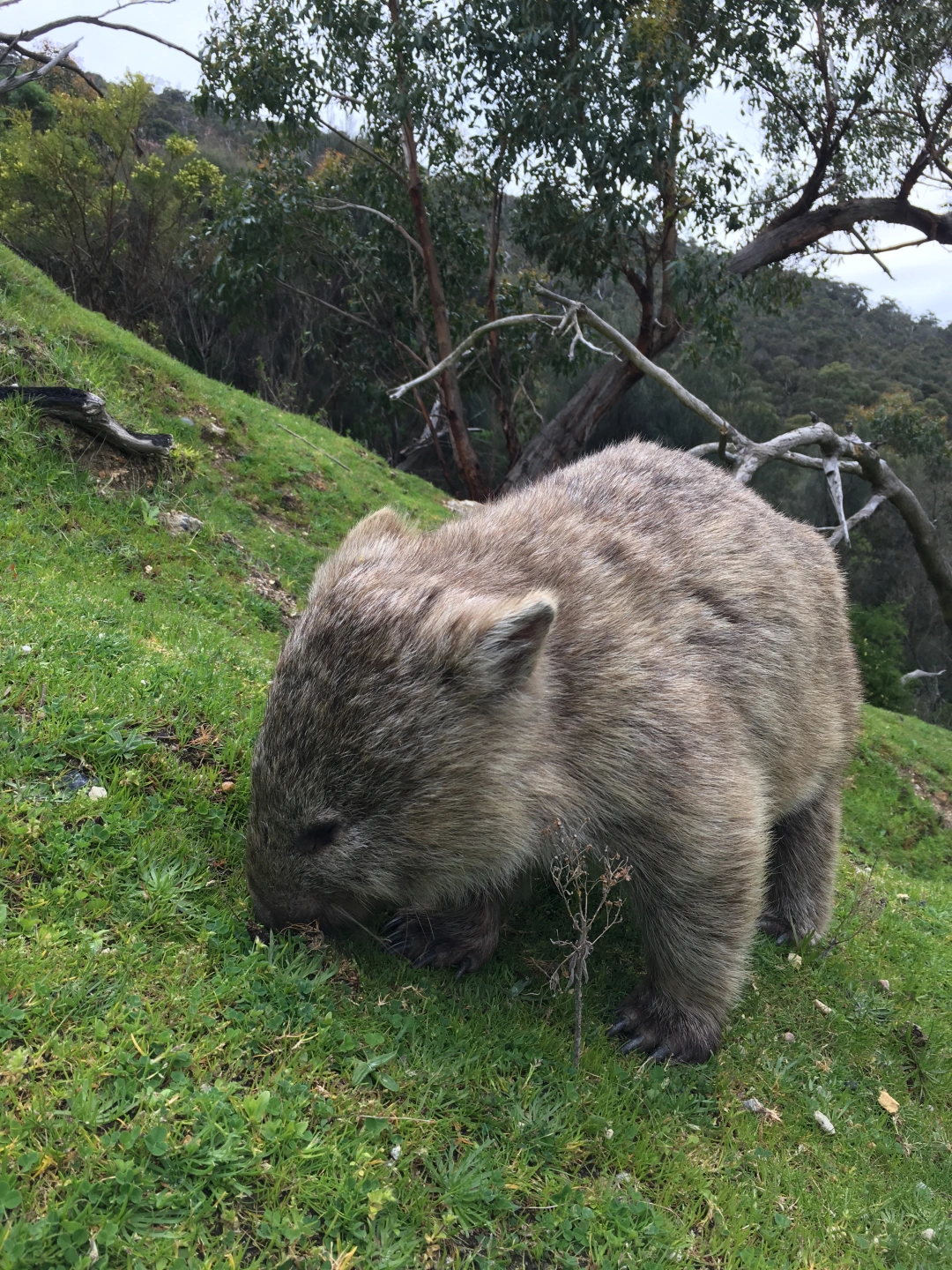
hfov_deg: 48.2
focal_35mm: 29
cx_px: 476
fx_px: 1063
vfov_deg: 61.7
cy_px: 635
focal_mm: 4.15
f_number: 2.2
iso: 25
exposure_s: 1/200
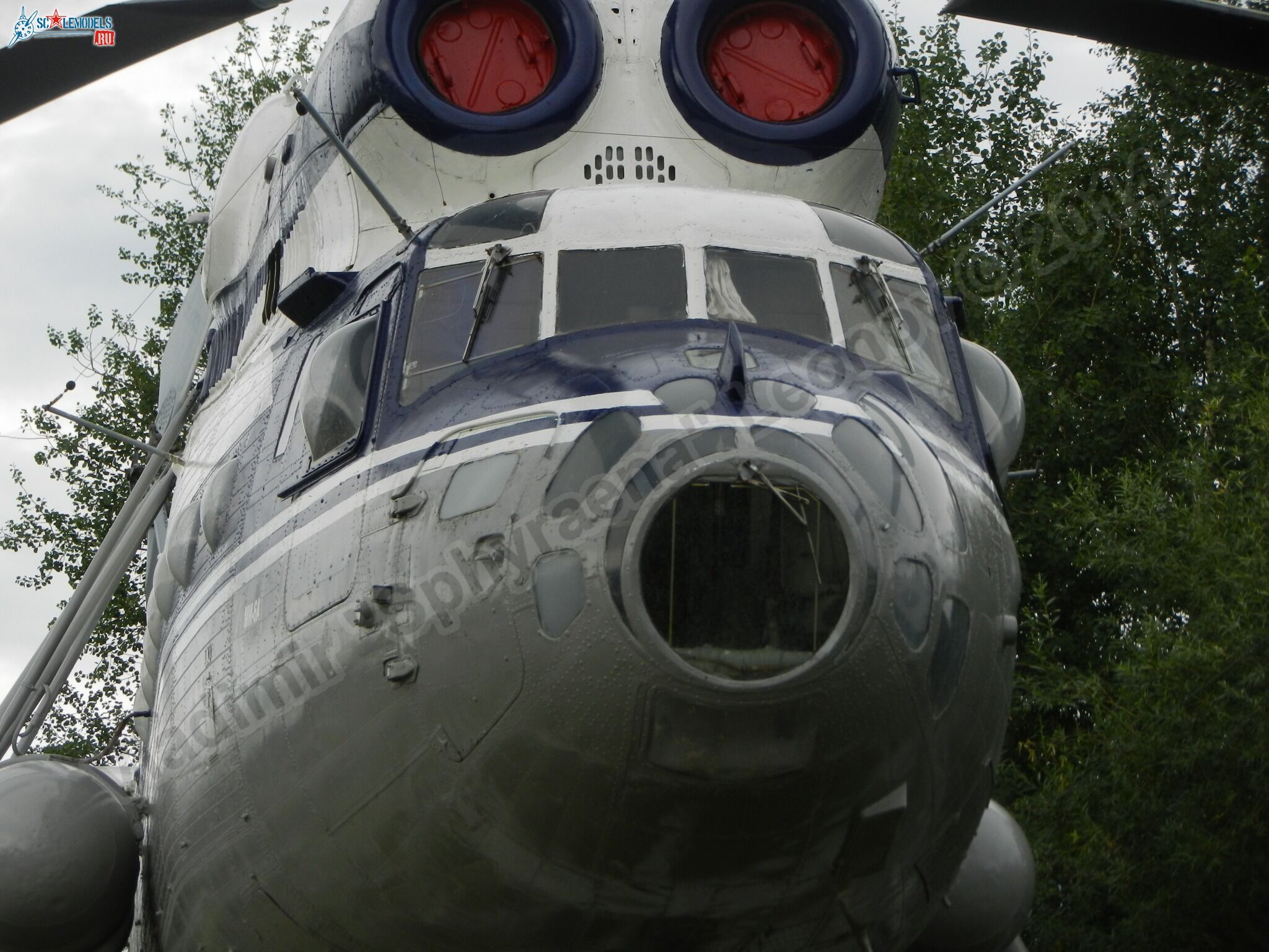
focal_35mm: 144
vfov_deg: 10.3
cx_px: 634
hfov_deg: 13.7
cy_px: 476
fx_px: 5279
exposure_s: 1/640
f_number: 5.2
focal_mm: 25.9
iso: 160
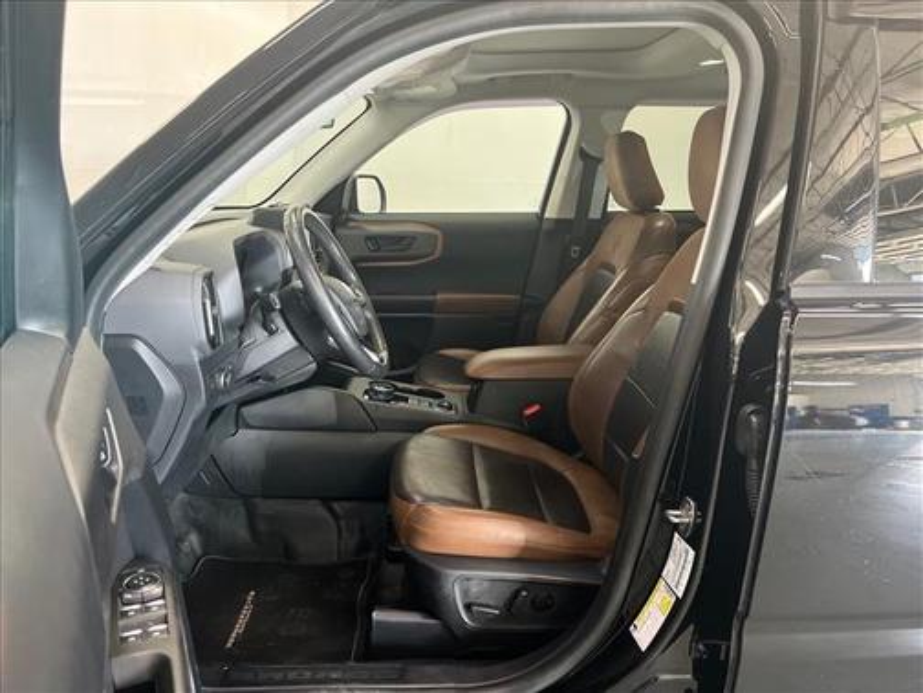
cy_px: 346
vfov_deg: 53.1
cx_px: 462
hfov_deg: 67.3
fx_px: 693
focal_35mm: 26
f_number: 1.5
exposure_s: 1/60
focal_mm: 5.7
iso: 400
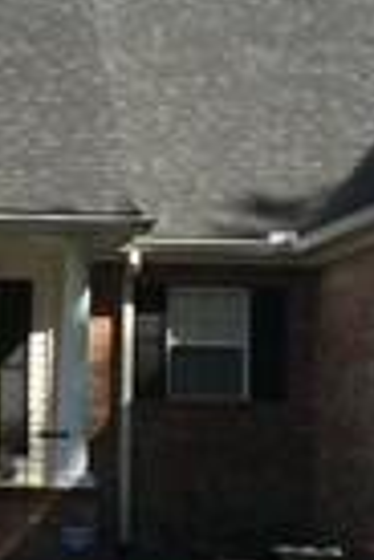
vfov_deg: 14.7
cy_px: 296
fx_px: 2181
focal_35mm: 140
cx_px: -4
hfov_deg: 9.7
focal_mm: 4.15
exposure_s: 1/898
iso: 32
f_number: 2.2
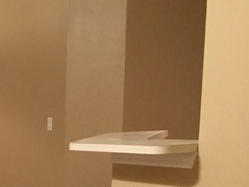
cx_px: -191
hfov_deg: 15.9
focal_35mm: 106
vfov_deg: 13.1
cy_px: 287
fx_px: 762
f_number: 2.2
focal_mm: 4.15
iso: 200
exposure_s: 1/24
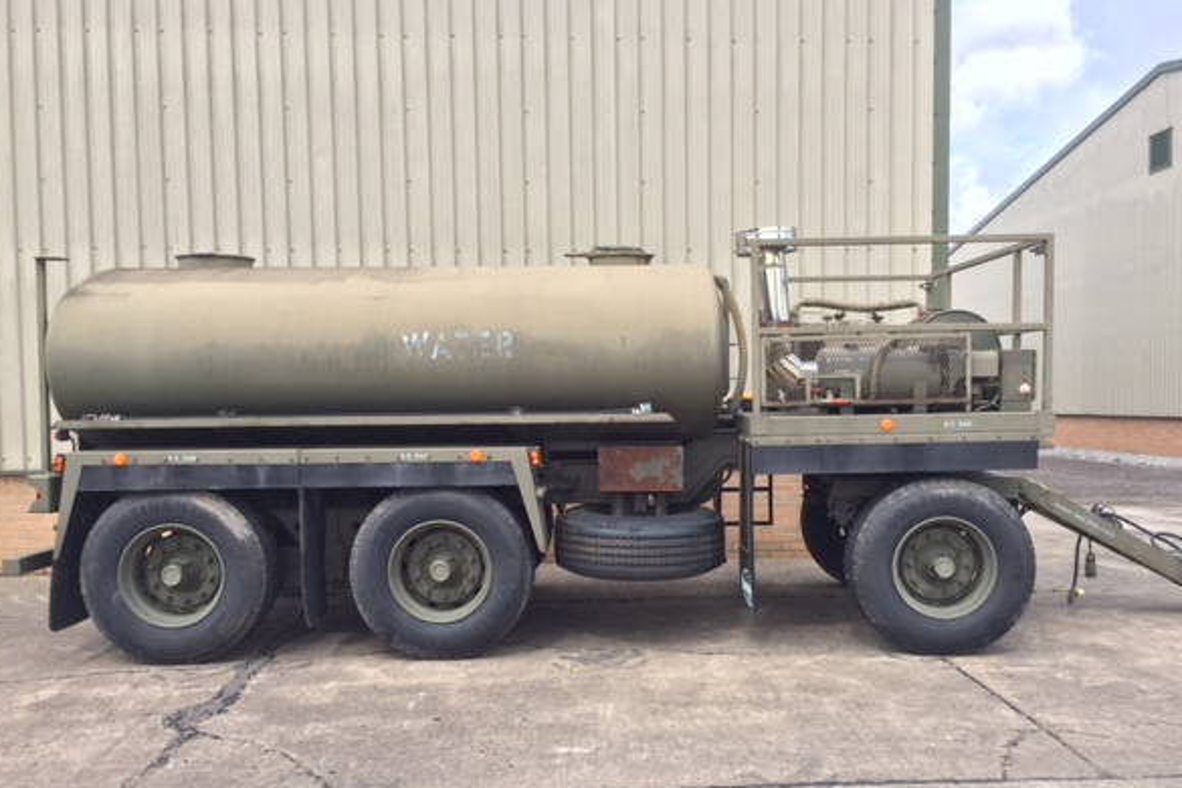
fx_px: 1083
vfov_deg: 39.9
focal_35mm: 33
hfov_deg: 57.2
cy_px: 453
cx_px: 632
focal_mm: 4.15
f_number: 2.2
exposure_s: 1/659
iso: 32
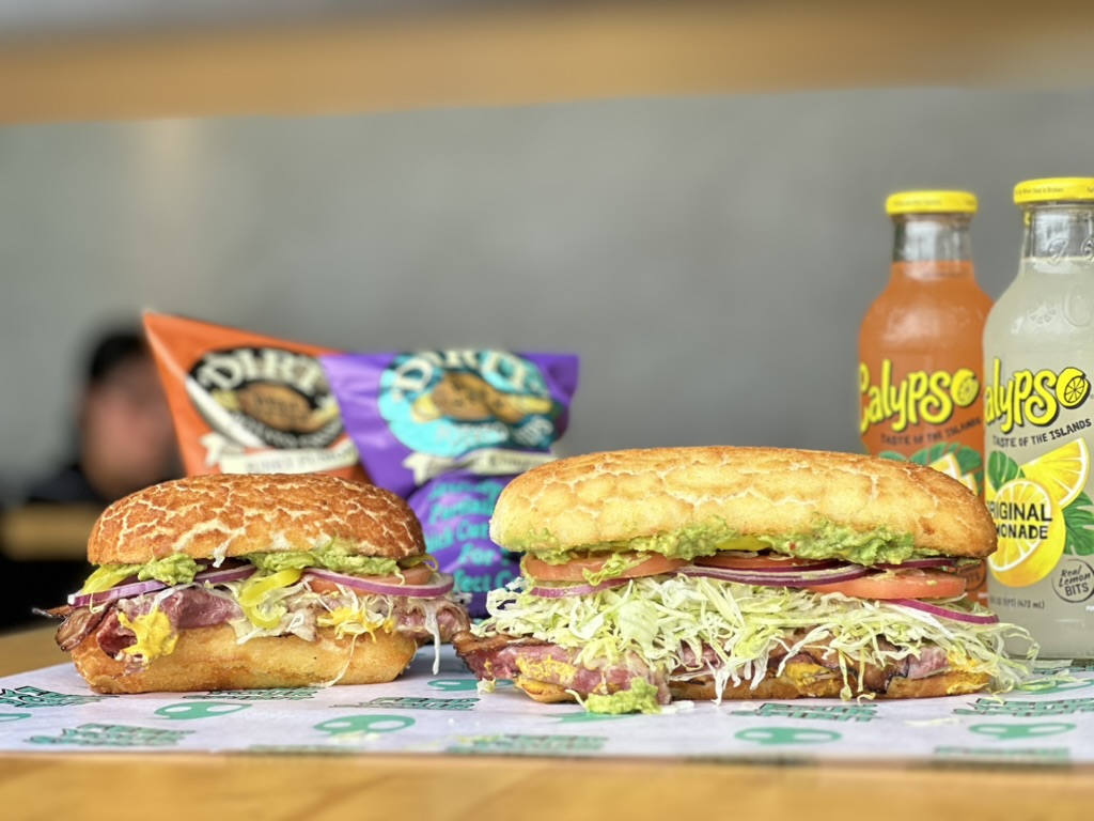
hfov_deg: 25.3
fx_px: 2433
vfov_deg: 19.1
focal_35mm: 77
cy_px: 410
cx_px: 547
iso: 32
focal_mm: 9
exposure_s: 1/121
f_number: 2.8
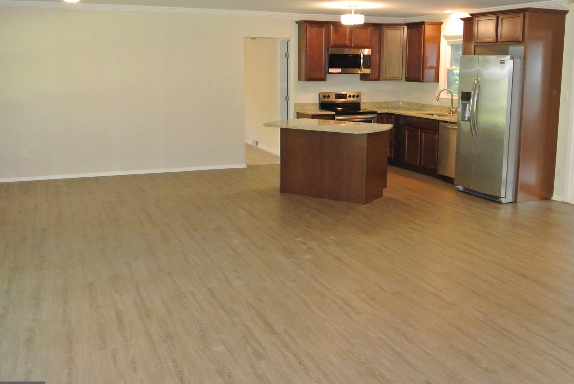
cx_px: 332
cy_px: 163
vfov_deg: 36.0
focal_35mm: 37
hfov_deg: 51.6
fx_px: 591
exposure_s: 1/60
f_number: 3.5
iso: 1100
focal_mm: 11
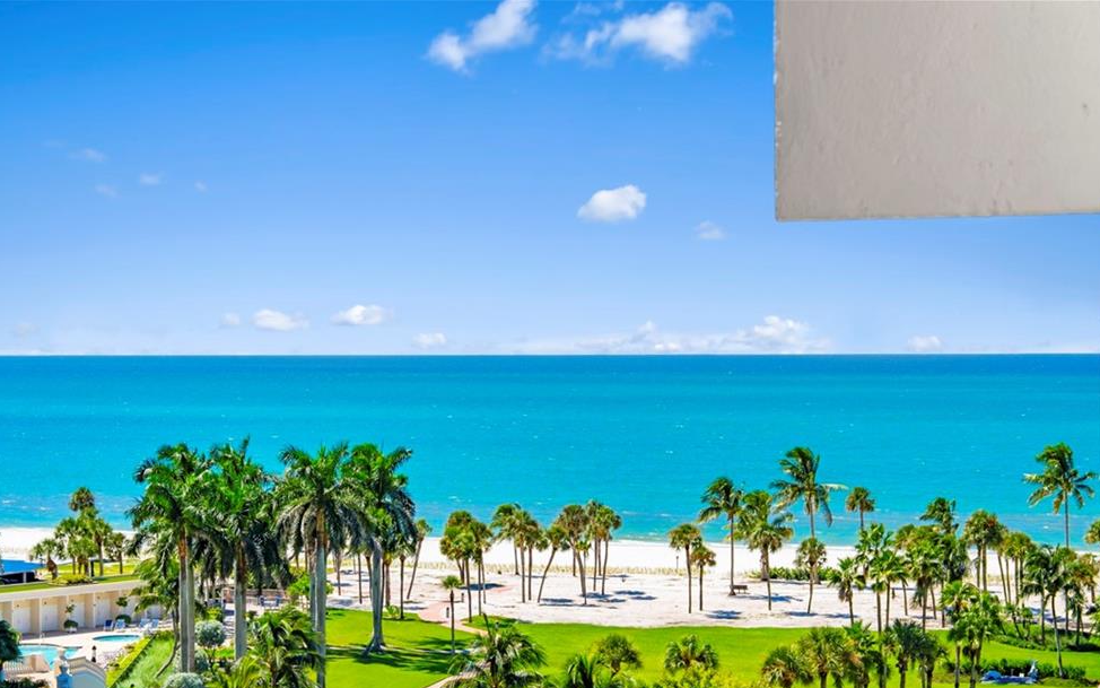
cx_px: 556
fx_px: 2249
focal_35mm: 75
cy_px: 385
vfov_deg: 17.4
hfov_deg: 27.5
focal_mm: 70
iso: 100
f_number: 9
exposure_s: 1/160
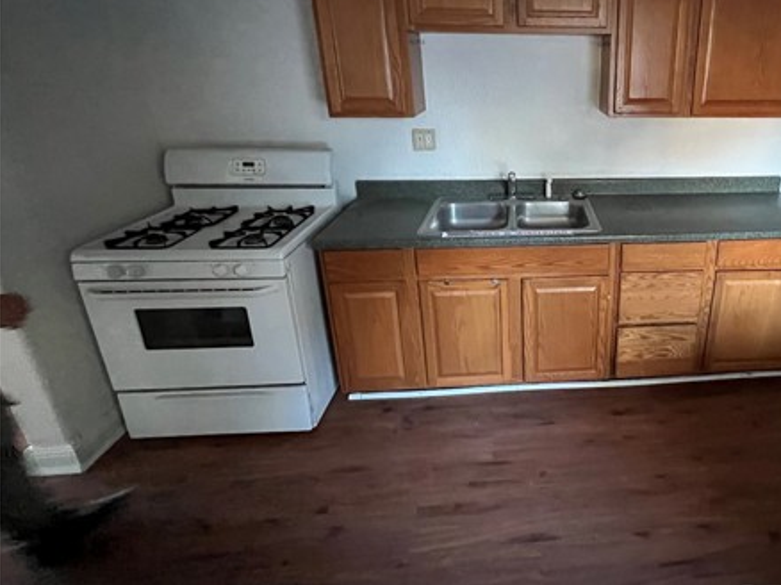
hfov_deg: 79.4
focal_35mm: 19
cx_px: 569
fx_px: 428
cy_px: 200
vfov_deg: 66.9
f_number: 1.8
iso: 1250
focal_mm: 1.57
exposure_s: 1/41
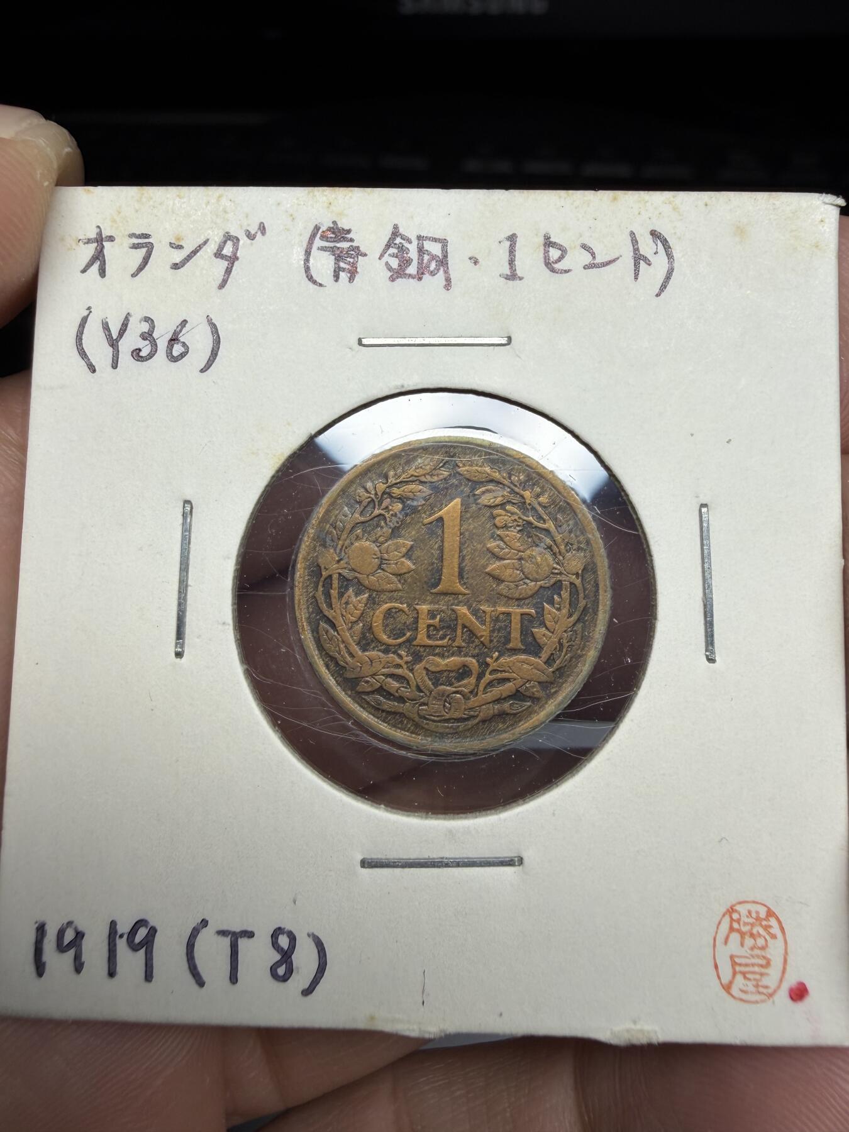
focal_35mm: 26
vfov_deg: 67.3
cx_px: 424
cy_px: 566
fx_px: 850
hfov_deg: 53.1
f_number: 2.2
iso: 40
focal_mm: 2.22
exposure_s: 1/238
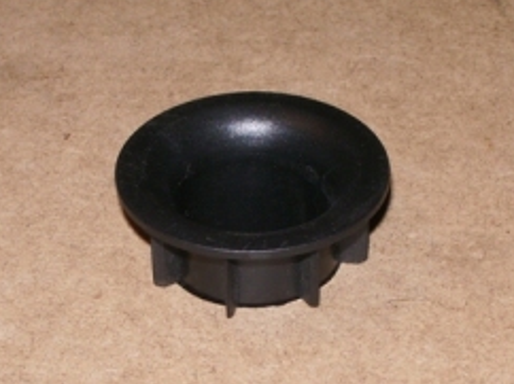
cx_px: 287
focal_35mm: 137
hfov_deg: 14.4
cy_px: 299
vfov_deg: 10.8
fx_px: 2032
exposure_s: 1/50
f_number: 6.2
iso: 100
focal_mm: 12.2
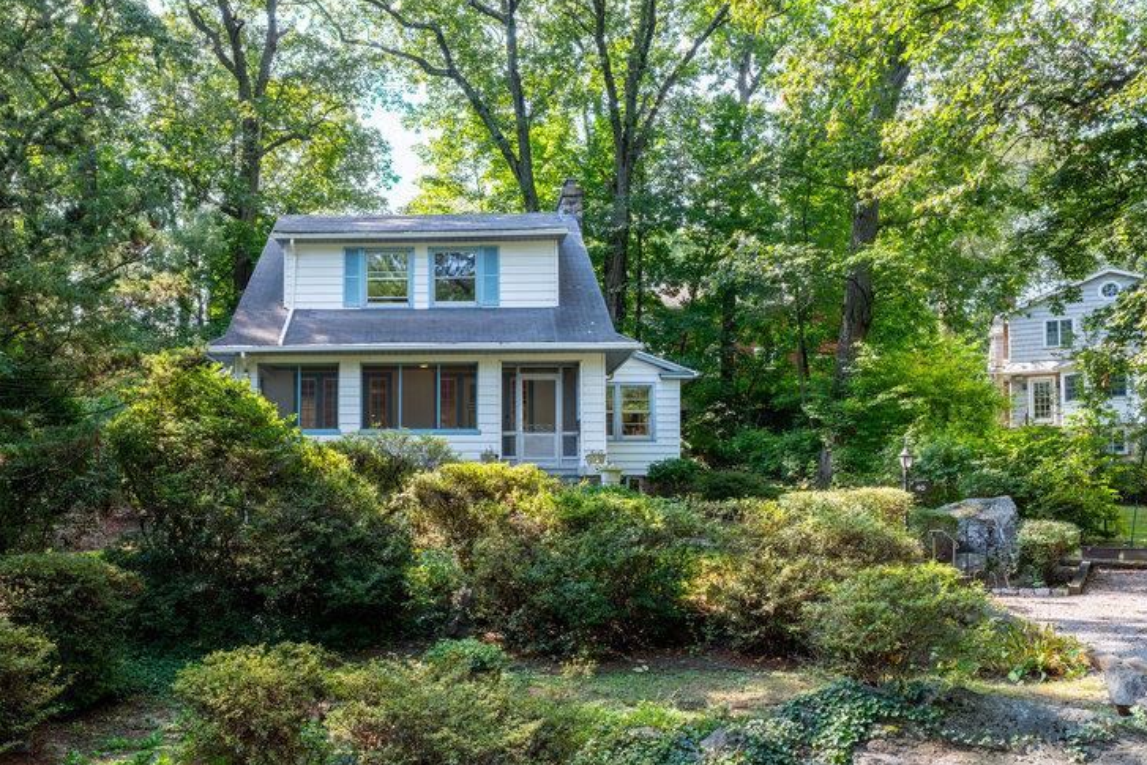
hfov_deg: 56.3
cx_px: 409
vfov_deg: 39.8
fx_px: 1052
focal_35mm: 33
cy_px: 469
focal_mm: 24
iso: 800
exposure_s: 1/2000
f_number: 8
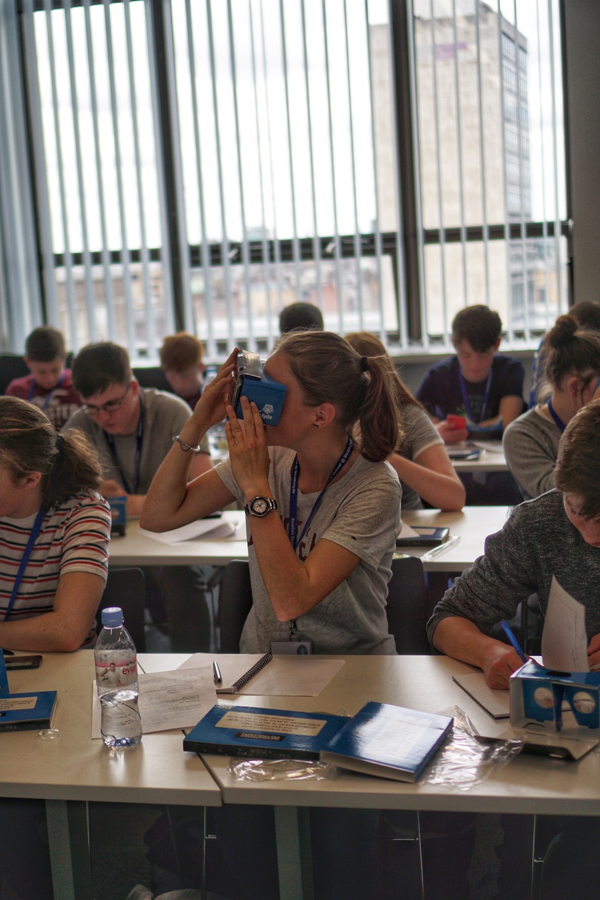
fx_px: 1312
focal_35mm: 52
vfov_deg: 37.9
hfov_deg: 25.8
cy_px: 450
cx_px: 300
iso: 100
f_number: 1.8
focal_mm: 35
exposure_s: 1/800
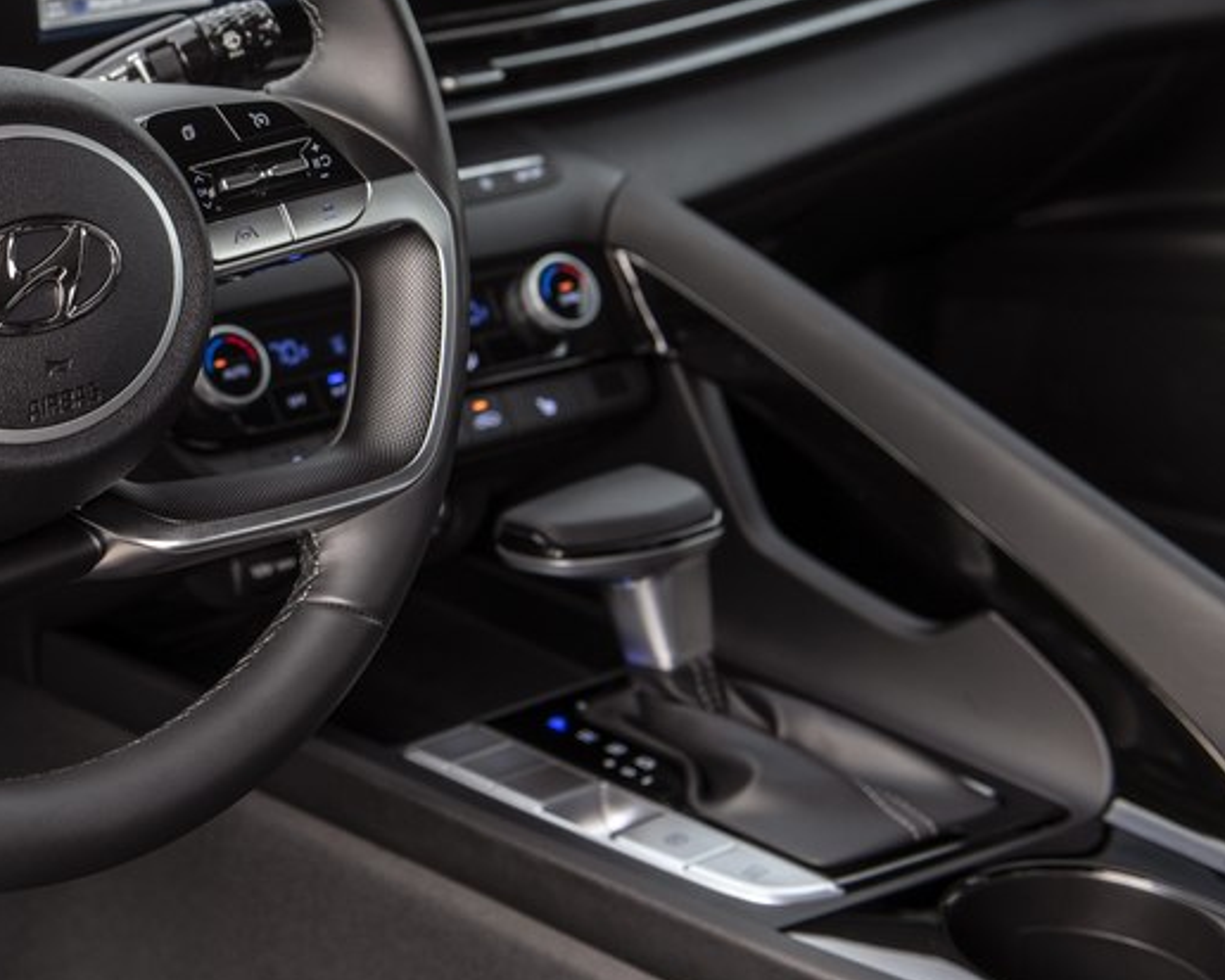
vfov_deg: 20.1
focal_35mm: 76
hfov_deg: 23.8
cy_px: 269
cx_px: -38
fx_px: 2756
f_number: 4.5
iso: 200
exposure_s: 1/50
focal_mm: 38
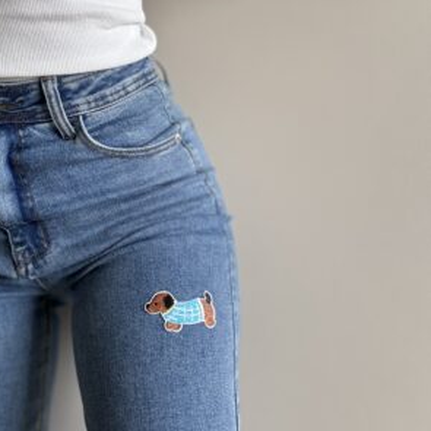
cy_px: 232
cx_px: 213
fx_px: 507
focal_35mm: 36
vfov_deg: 46.0
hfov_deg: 46.0
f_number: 1.9
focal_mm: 2.69
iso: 40
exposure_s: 1/121
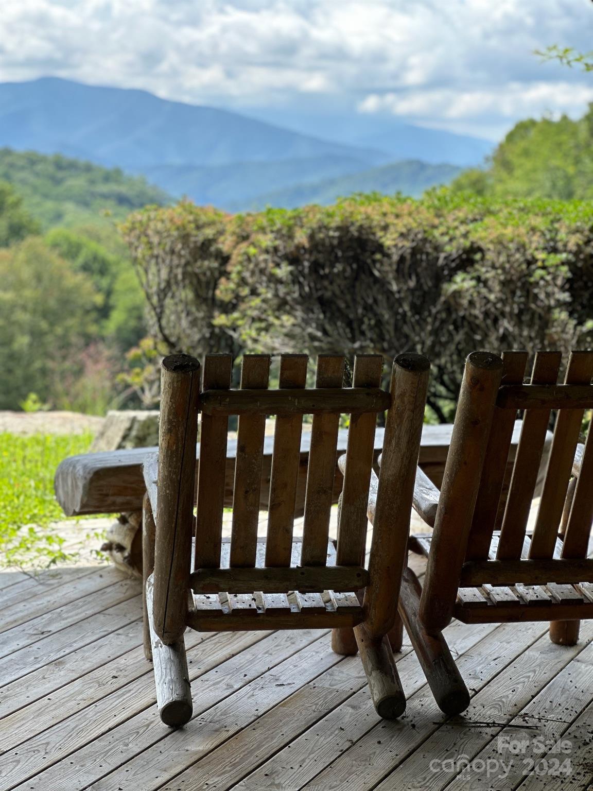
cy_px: 396
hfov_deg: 19.1
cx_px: 296
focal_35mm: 77
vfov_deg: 25.3
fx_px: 1759
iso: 25
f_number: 2.8
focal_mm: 9
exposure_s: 1/179
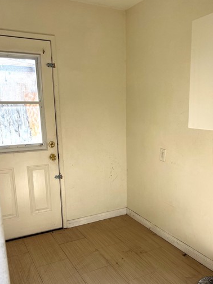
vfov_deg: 54.9
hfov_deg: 42.8
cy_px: 172
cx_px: 123
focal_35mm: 33
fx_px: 271
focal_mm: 5.7
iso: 50
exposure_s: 1/581
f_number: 1.5
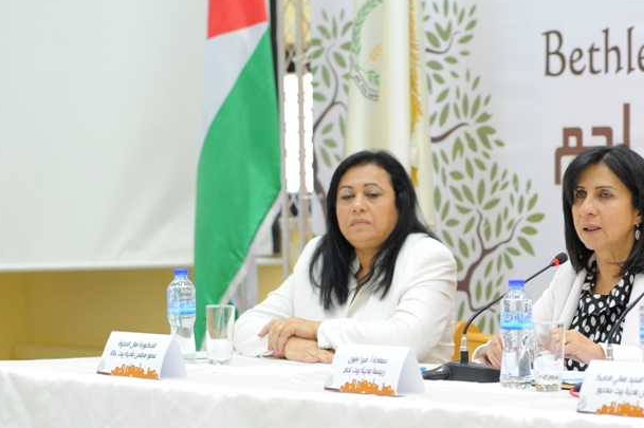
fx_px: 2556
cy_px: 321
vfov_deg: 9.6
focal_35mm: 143
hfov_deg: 14.3
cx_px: 458
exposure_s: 1/125
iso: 1600
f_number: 3.2
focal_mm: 85
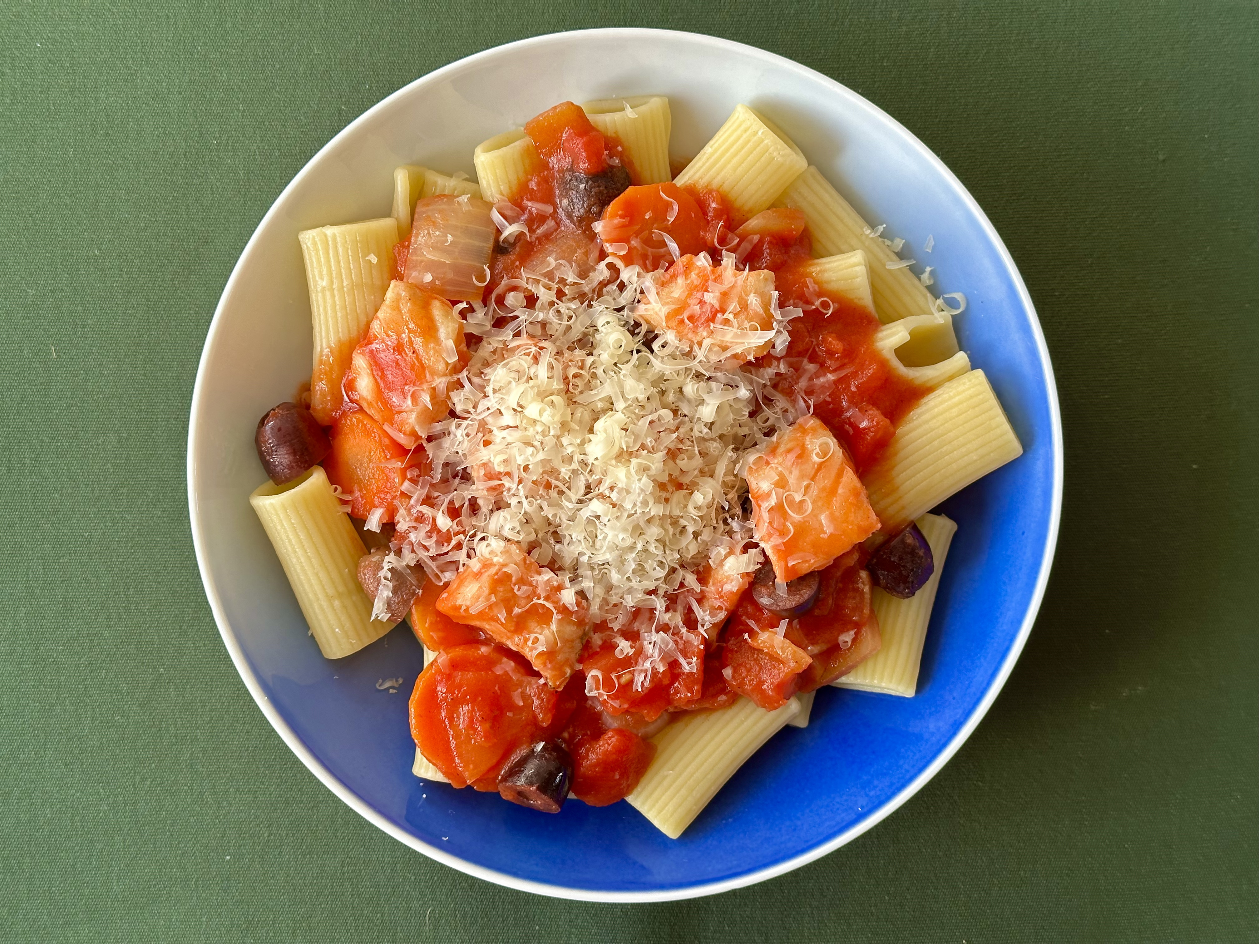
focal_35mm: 48
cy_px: 472
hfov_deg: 39.7
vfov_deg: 30.3
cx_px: 630
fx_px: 1746
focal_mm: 6.86
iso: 64
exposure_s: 1/243
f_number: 1.78
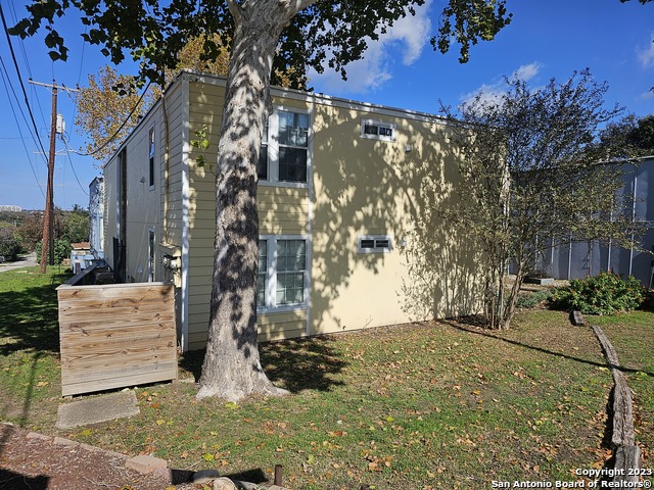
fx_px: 435
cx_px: 327
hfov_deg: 73.9
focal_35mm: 23
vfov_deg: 58.9
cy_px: 245
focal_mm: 6.3
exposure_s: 1/1445
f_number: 1.7
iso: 16
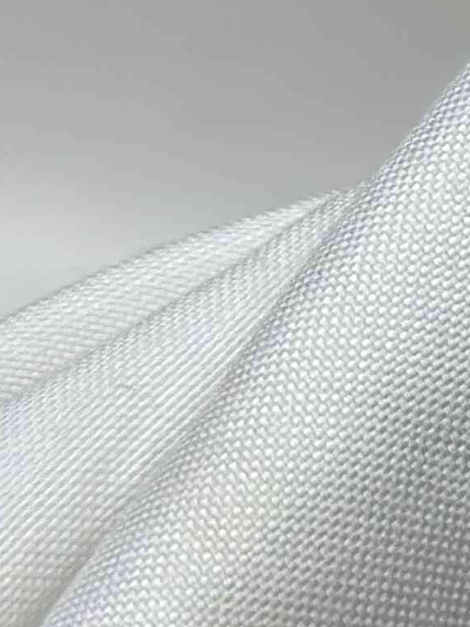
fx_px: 4562
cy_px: 8
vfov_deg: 7.8
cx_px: 1198
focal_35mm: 252
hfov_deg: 5.6
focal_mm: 6.86
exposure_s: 1/830
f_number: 1.78
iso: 80
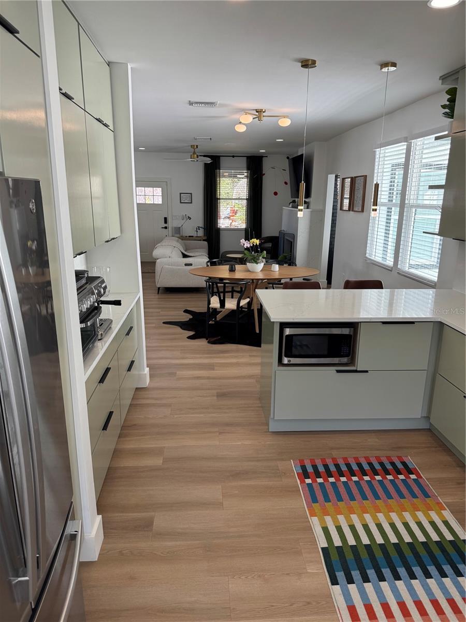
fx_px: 431
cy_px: 311
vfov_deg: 71.6
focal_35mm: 24
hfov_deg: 56.8
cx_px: 233
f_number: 1.78
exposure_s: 1/164
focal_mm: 6.76
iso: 100
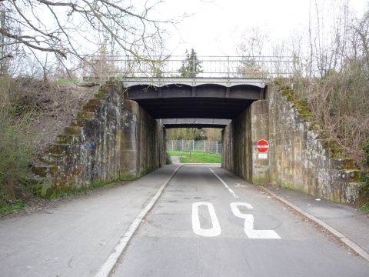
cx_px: 184
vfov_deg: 44.2
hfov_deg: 56.8
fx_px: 341
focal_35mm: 32
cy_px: 138
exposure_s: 1/100
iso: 100
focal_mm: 5.2
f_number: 3.5
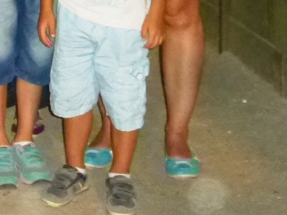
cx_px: -166
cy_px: -219
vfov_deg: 8.0
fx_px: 1468
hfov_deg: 10.7
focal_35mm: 177
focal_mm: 7.4
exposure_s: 1/60
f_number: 3.9
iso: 800
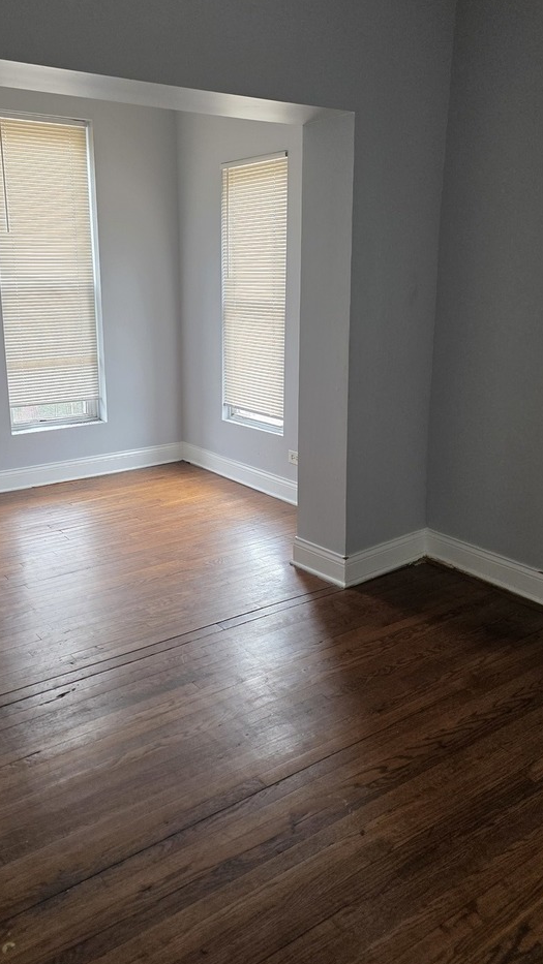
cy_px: 429
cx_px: 248
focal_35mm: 29
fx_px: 742
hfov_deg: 40.2
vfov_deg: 65.9
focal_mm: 6.3
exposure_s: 1/120
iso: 250
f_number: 1.7
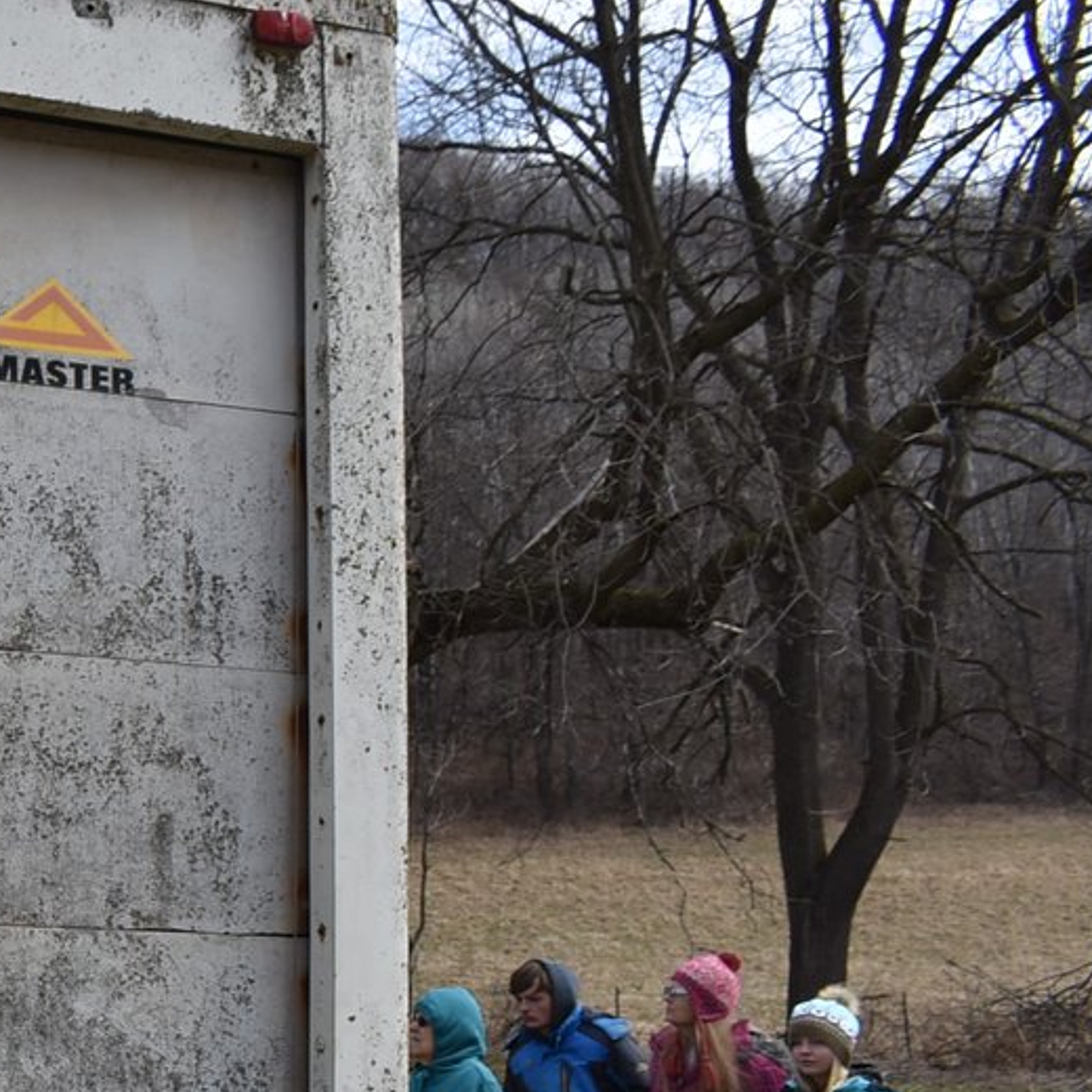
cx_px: -598
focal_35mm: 75
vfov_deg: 22.9
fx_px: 2677
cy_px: 755
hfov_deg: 19.7
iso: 125
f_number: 8
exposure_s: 1/250
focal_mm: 18
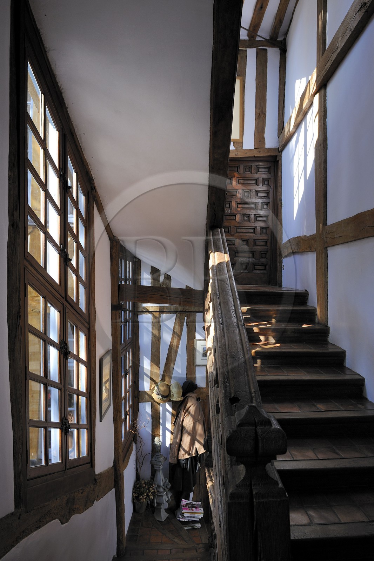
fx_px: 374
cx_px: 187
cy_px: 280
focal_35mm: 24
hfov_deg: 53.1
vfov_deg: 73.8
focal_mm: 24
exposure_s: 1/80
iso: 400
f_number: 6.3
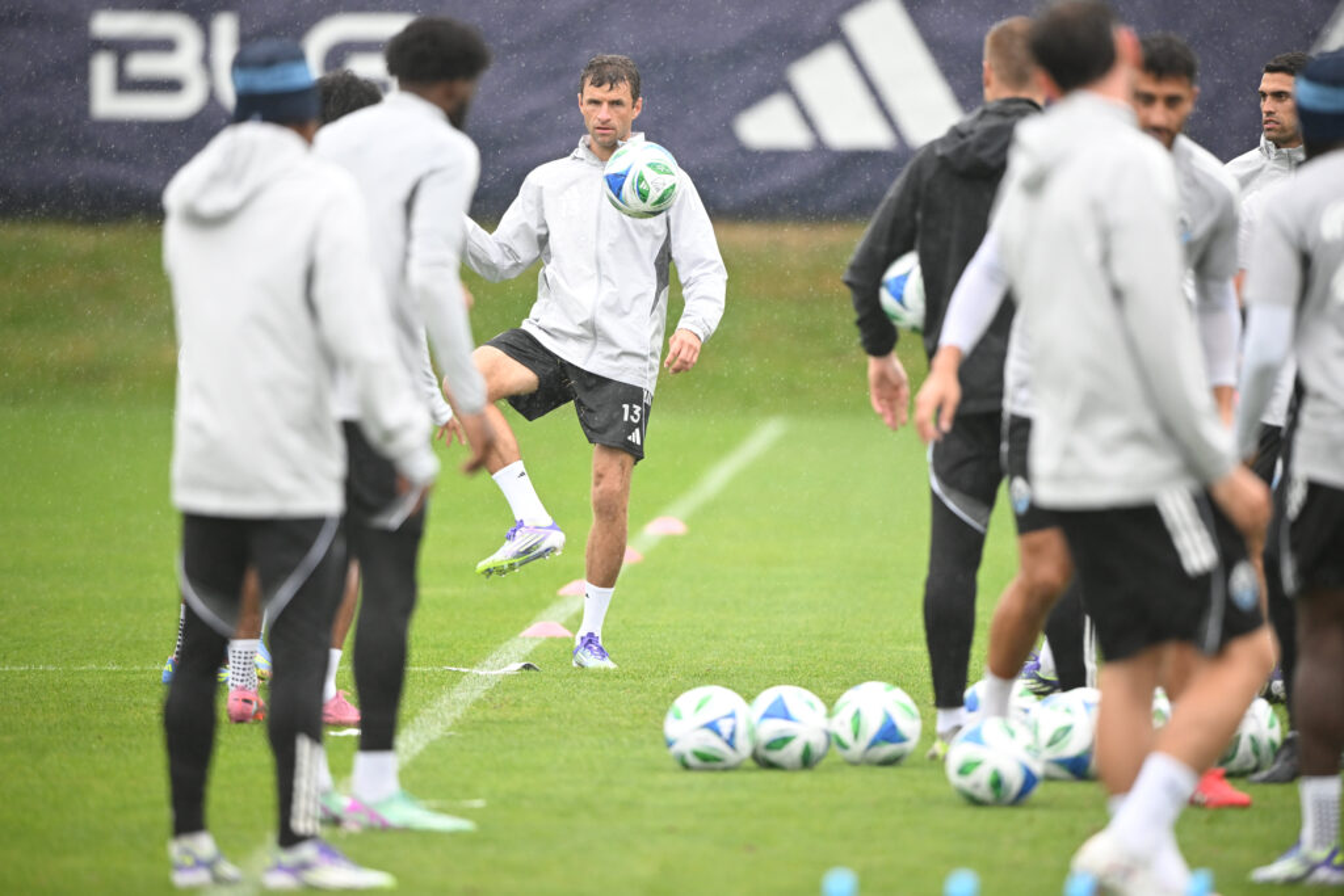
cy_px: 448
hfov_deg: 4.1
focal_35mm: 500
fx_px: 18668
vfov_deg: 2.8
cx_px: 672
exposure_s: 1/1250
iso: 2000
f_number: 4
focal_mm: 500
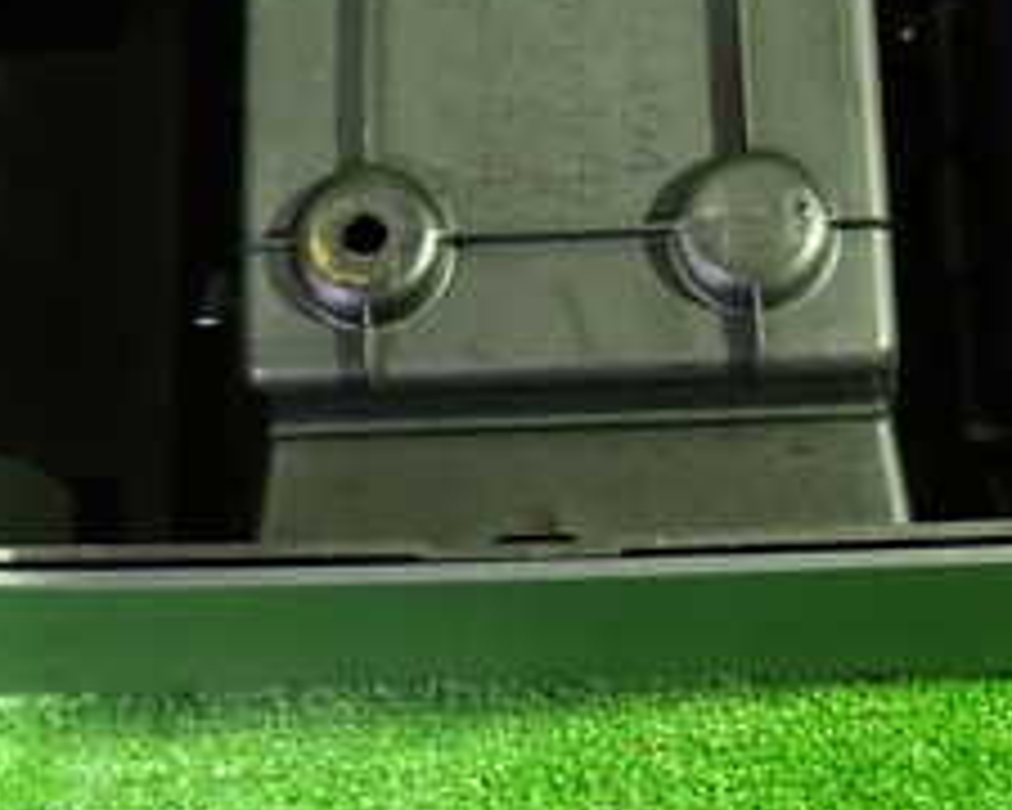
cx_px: 531
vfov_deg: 19.5
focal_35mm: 78
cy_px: 158
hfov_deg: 24.4
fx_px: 2336
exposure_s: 1/20
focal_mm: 5.4
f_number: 2.3
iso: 800
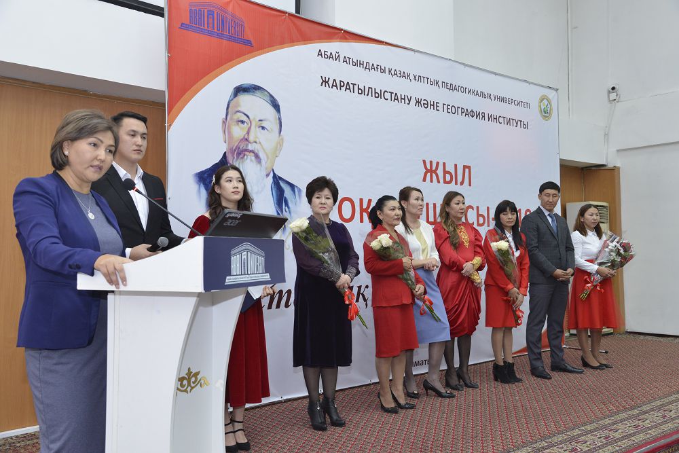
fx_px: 660
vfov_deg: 37.9
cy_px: 226
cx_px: 340
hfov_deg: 54.4
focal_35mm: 35
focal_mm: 35
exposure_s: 1/100
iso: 2500
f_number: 6.3
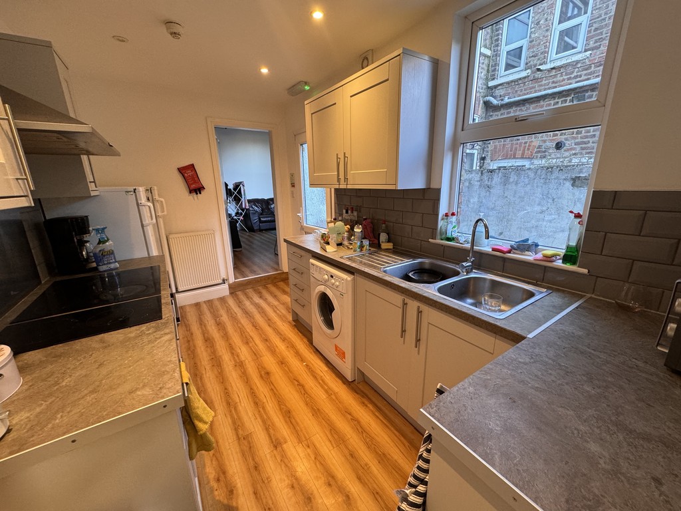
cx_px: 340
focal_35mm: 14
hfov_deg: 102.1
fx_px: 275
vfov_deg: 85.7
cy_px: 256
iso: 200
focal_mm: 2.22
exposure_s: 1/50
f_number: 2.2
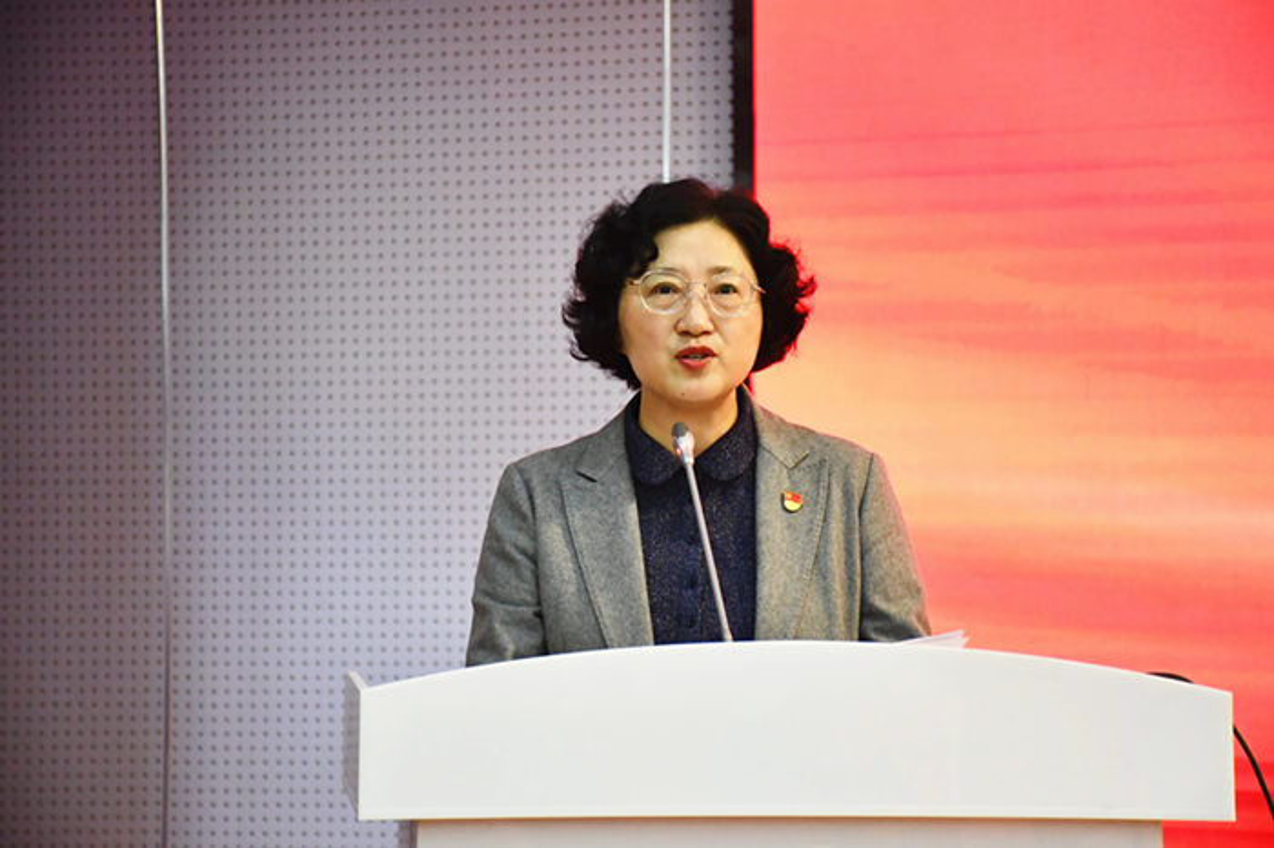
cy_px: 424
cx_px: 637
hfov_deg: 19.5
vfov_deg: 13.0
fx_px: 3714
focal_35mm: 105
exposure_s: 1/125
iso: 4000
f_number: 5
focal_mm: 70
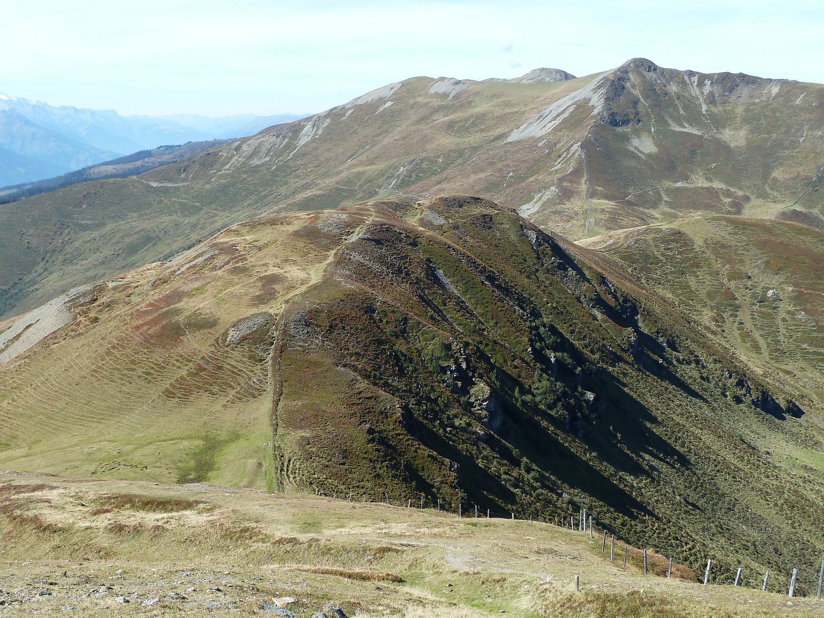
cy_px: 309
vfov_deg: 30.3
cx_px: 412
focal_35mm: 48
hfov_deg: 39.7
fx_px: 1143
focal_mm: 7.9
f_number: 4
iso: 80
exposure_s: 1/250
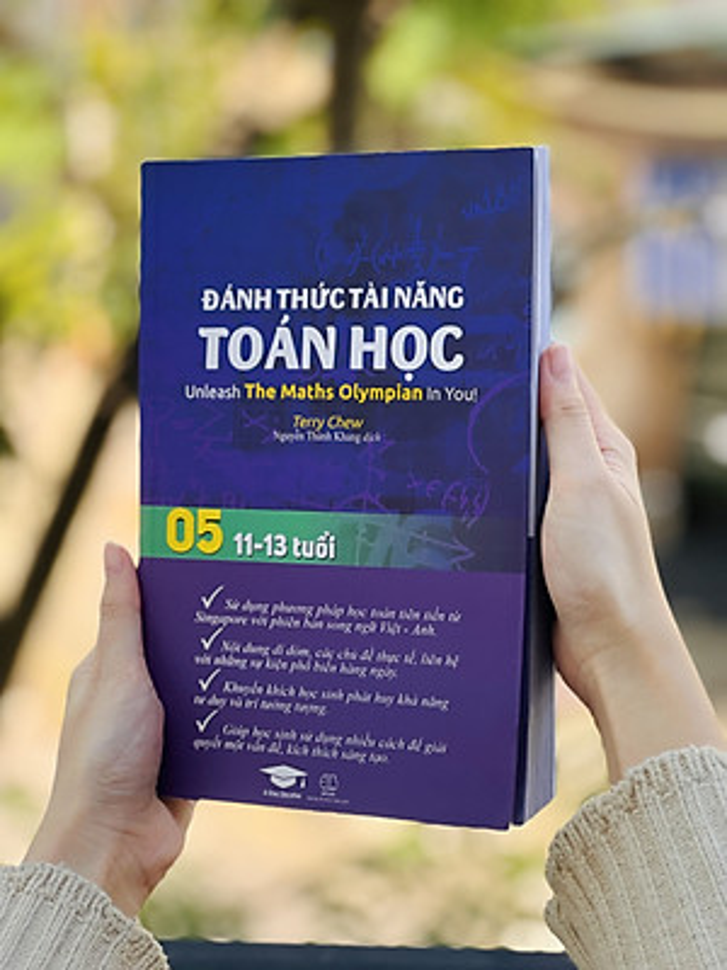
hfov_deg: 19.1
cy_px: 485
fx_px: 2156
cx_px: 364
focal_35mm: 77
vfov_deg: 25.3
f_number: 2.8
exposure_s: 1/121
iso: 64
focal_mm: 9
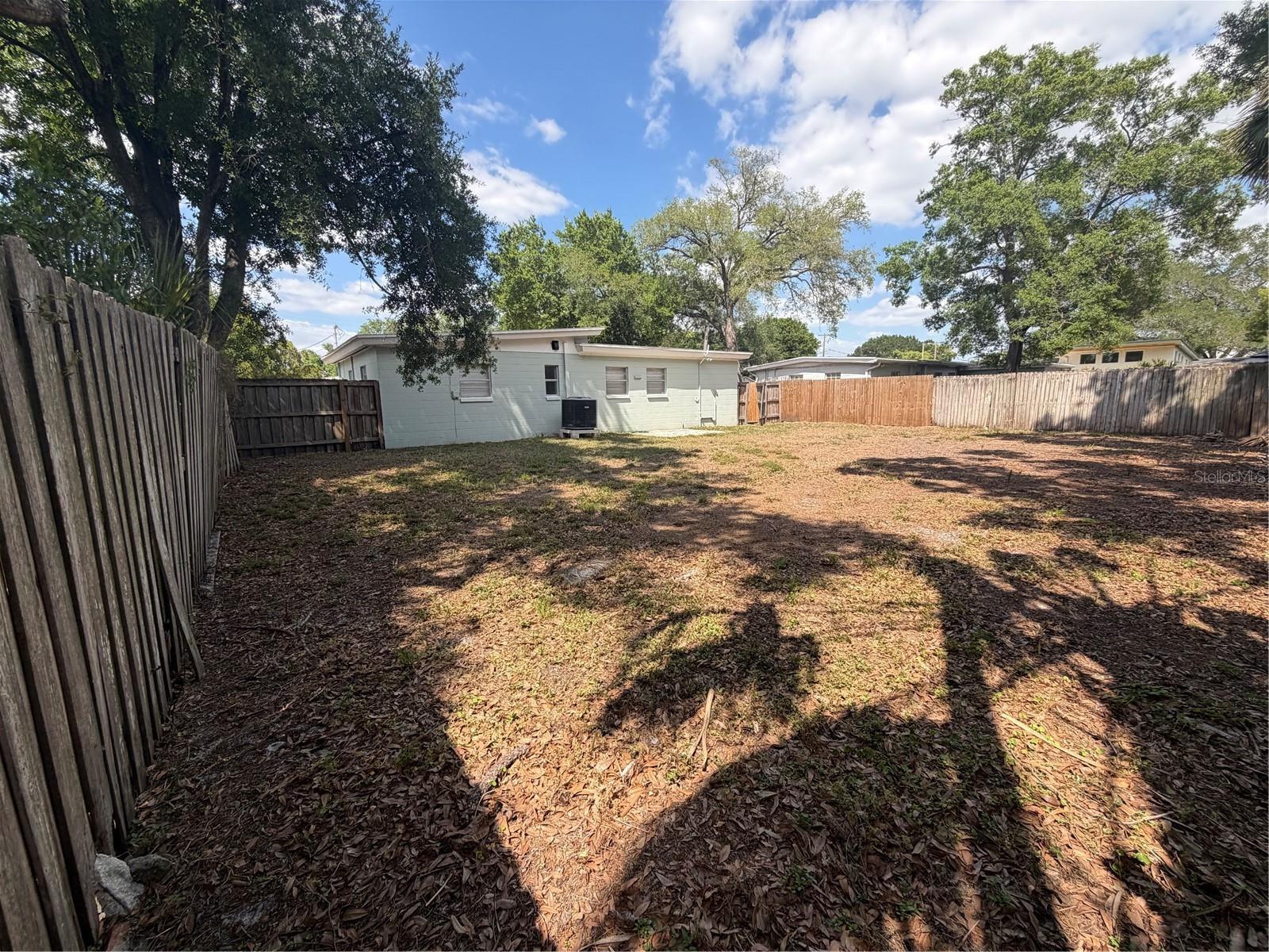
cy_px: 476
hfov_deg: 102.1
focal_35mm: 14
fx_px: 513
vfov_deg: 85.7
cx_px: 634
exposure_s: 1/717
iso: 40
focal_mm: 2.22
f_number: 2.2
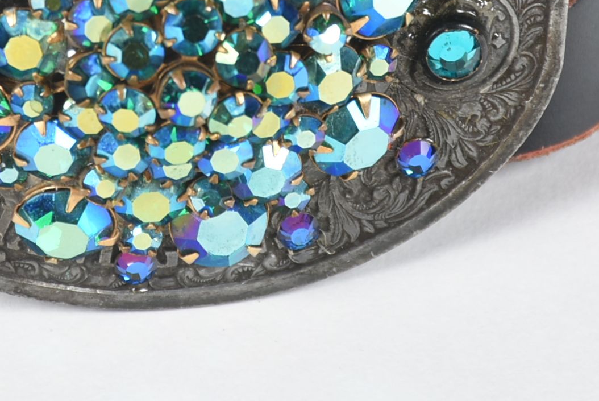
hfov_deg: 3.5
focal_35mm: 596
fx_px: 9926
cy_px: -59
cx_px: 186
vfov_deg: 2.3
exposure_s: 1/125
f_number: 10
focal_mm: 140
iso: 200
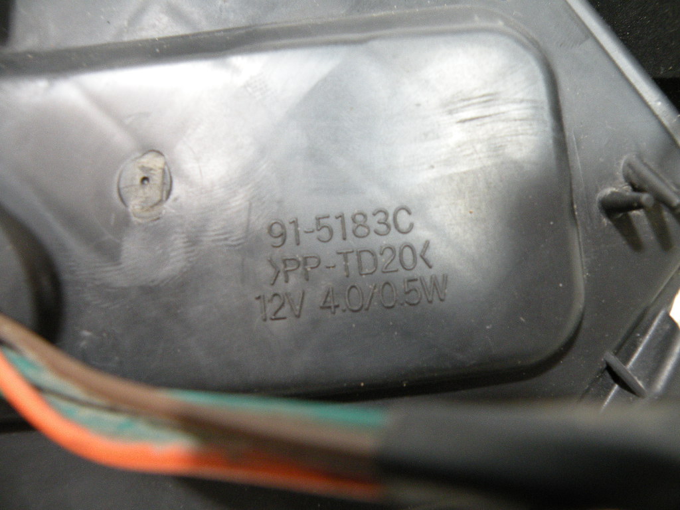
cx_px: 340
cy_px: 255
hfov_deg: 65.3
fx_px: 530
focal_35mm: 27
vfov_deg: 51.4
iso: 250
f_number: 2.8
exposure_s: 1/60
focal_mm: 4.7
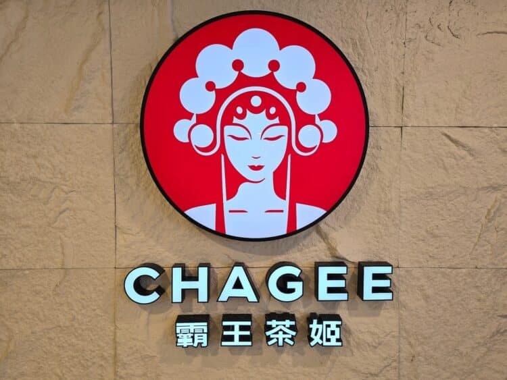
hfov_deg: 73.9
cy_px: 190
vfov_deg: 58.9
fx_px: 337
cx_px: 254
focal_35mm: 23
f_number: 1.7
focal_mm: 6.3
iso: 80
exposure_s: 1/100
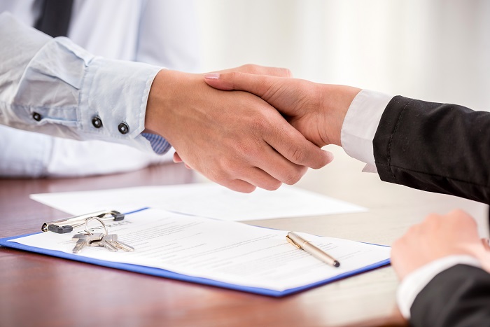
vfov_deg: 11.2
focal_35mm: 122
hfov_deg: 16.8
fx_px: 1661
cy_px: 164
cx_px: 245
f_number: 3.5
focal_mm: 122
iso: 400
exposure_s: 1/250
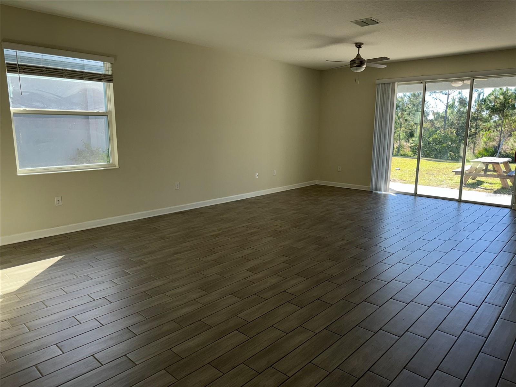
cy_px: 194
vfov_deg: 56.8
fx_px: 358
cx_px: 258
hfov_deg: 71.6
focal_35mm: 24
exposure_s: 1/410
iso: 64
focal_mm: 6.76
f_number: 1.78
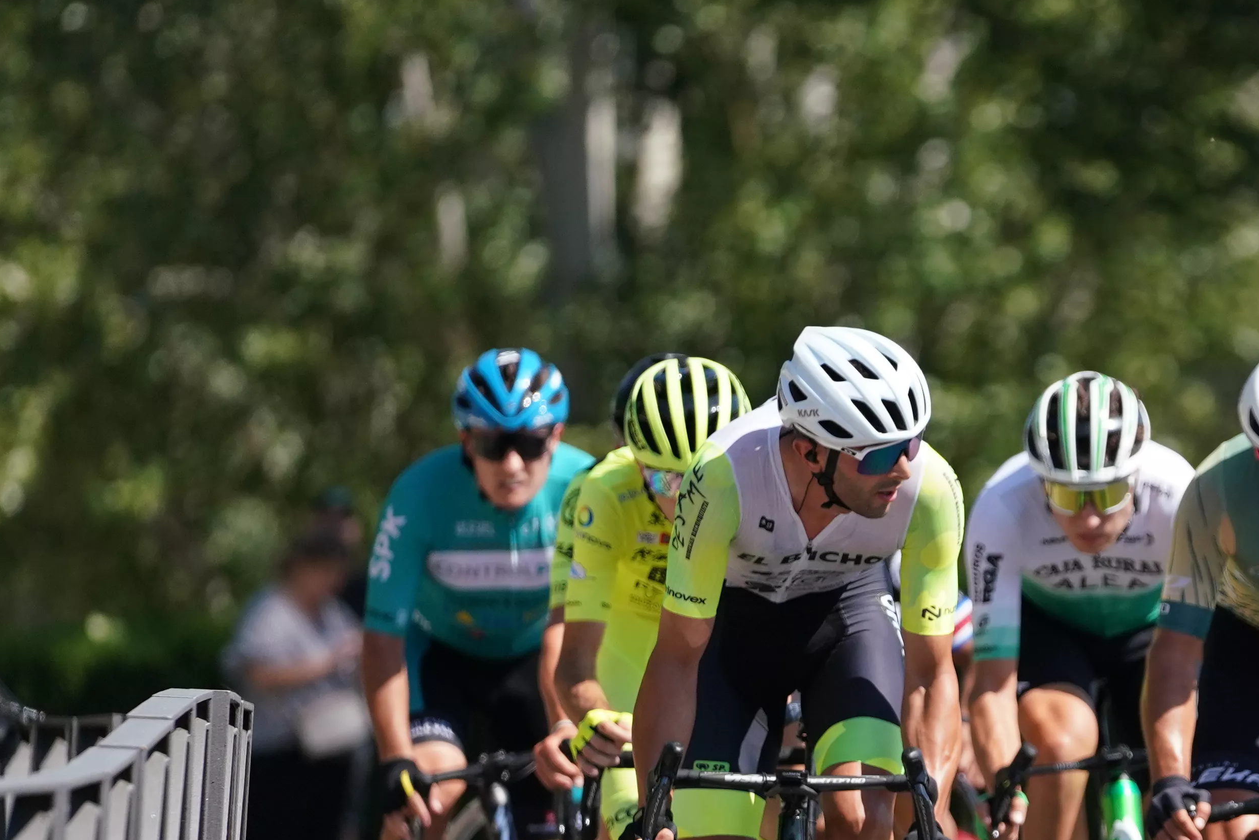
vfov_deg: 2.1
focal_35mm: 641
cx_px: 1204
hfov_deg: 3.2
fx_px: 22420
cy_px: 758
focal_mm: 200
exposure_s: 1/5000
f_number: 2.8
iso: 400
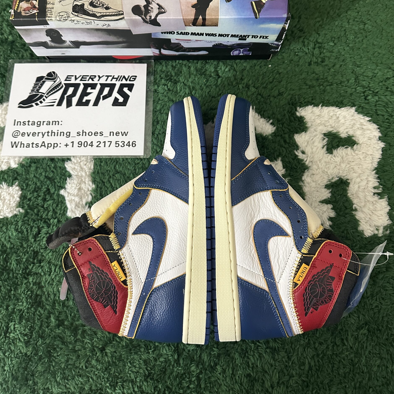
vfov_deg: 54.8
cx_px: 198
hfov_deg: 55.6
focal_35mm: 29
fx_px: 373
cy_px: 140
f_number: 1.78
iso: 500
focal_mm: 6.86
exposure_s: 1/60
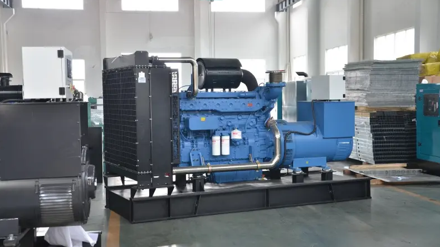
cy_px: 118
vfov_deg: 22.2
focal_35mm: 54
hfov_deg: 38.5
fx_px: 630
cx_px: 221
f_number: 4.2
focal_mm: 34
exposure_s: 1/15
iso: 320
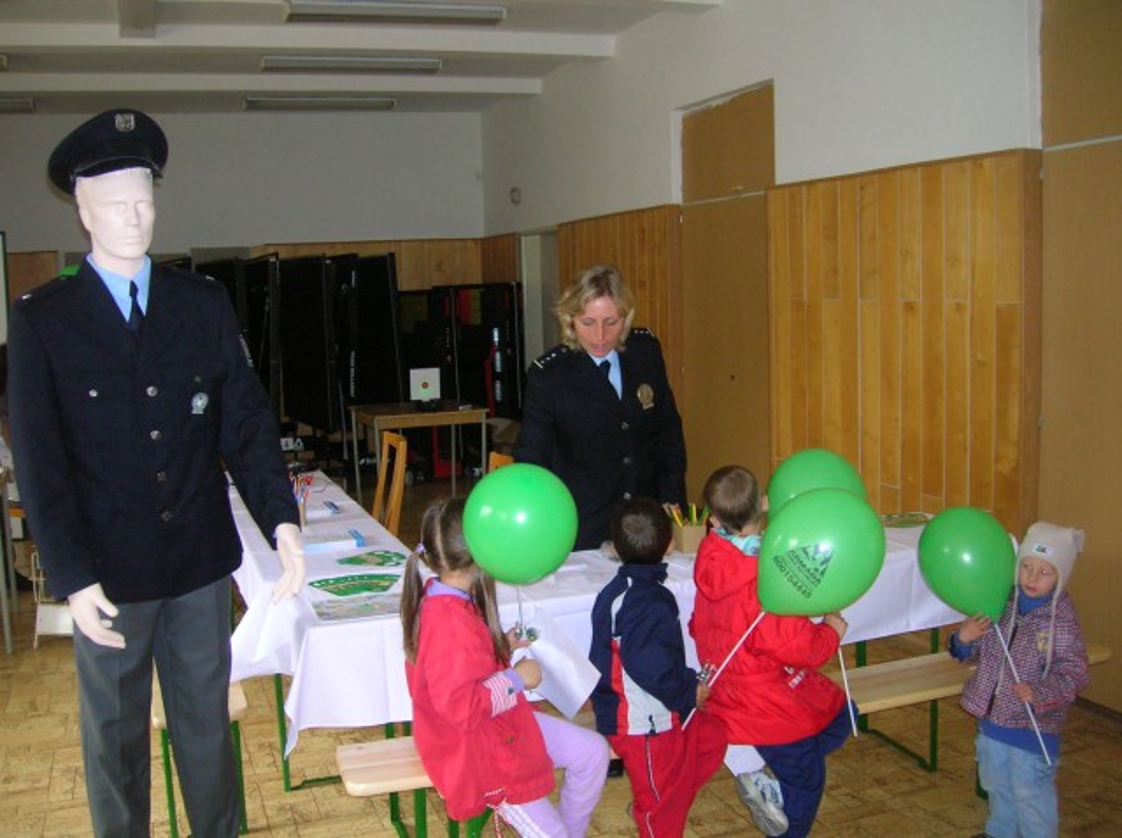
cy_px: 419
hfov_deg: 54.0
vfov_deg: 41.7
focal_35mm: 34
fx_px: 1100
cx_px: 561
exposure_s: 1/60.1
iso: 170
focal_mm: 5.7
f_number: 2.9
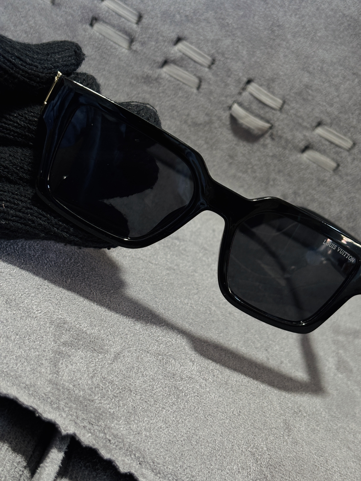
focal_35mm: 52
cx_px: 180
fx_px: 723
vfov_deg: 36.8
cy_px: 240
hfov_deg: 28.0
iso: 160
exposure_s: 1/57
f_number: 1.6
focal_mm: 5.96
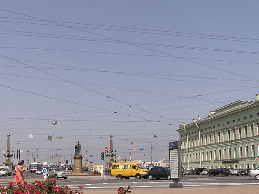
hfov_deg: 37.8
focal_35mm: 50
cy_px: 130
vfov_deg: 28.9
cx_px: 91
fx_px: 374
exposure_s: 1/250
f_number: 8
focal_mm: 5.86
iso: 50
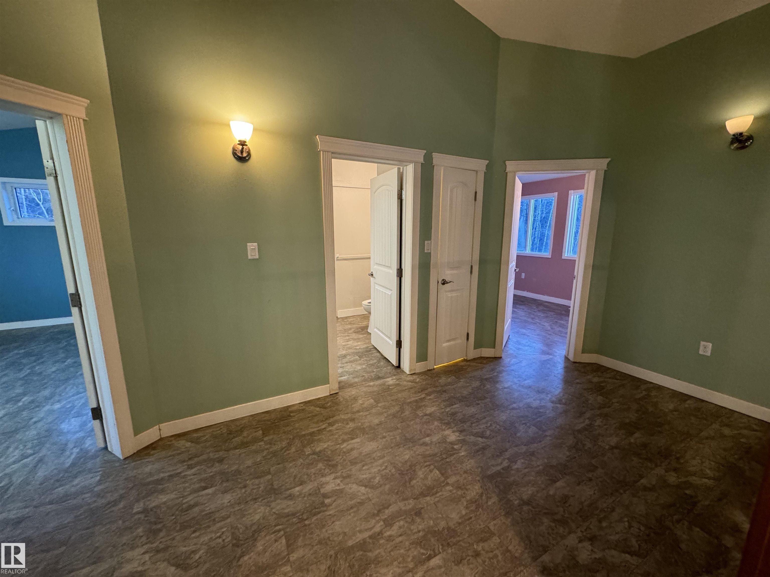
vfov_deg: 85.7
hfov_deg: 102.1
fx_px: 311
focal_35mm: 14
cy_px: 288
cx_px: 385
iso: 640
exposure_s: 1/60
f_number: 2.2
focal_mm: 2.22
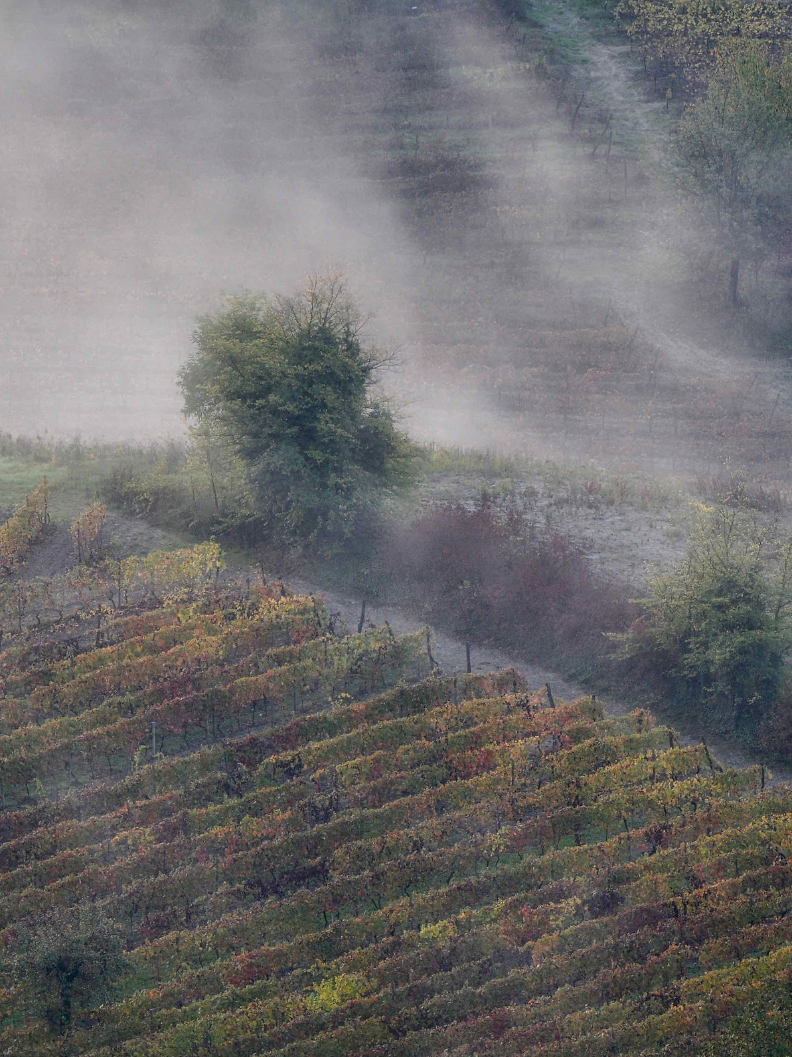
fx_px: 19893
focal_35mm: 652
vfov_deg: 3.0
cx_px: 331
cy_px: 529
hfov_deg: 2.3
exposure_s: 1/60
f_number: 9
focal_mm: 300
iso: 400
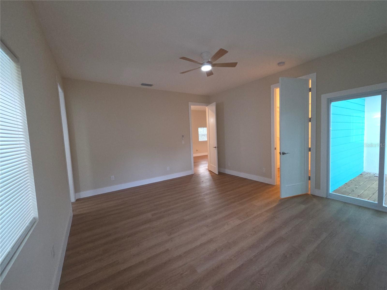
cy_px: 145
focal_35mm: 13
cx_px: 194
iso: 200
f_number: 2.2
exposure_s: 1/60
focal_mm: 2.2
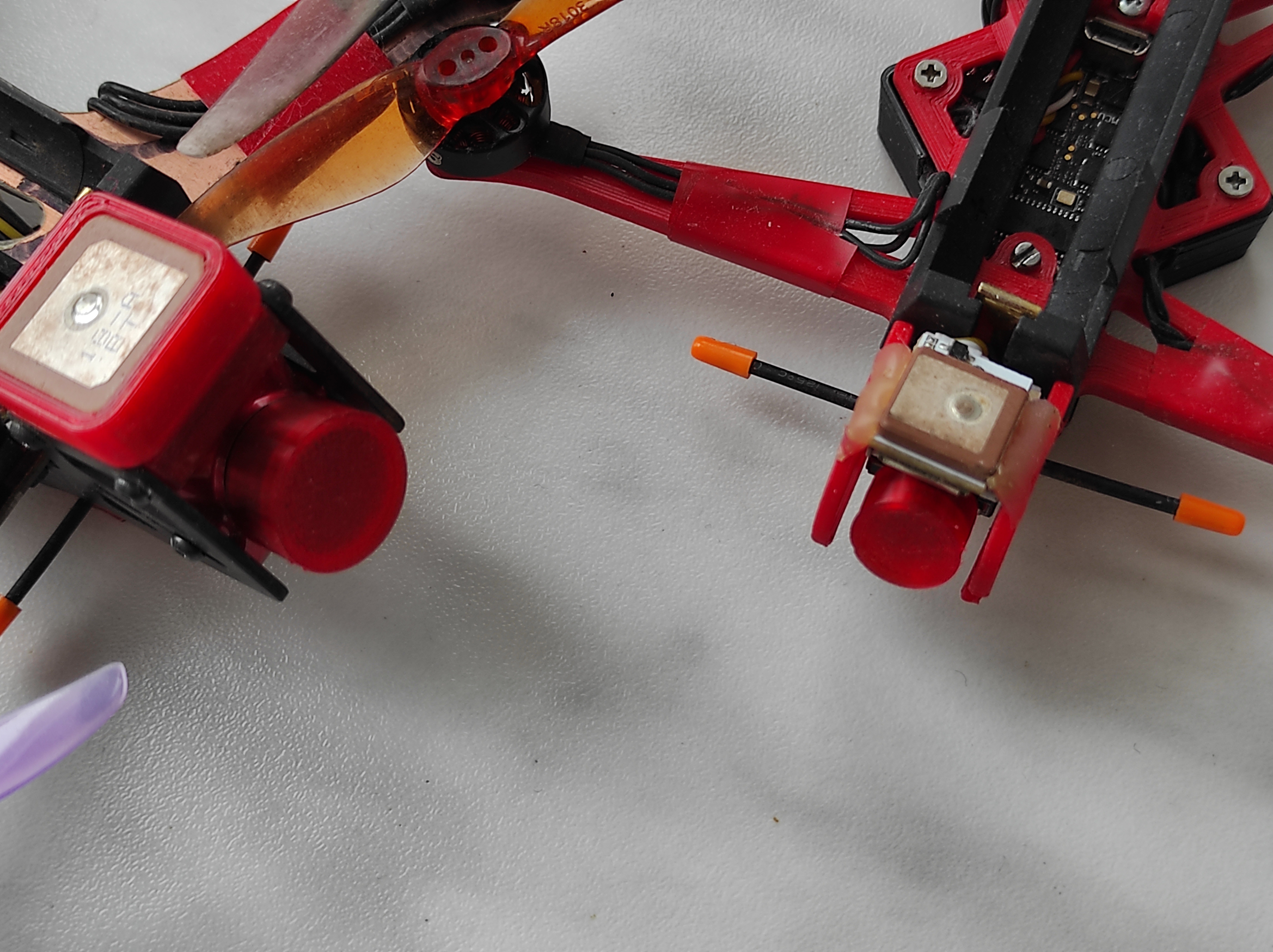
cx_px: 636
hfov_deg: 69.4
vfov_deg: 54.8
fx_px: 919
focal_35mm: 25
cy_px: 476
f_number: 1.89
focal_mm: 5.43
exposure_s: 1/100
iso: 116
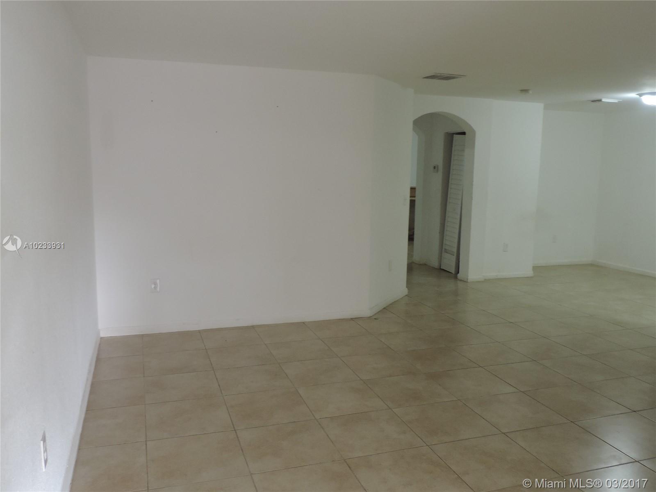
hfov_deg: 60.0
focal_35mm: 30
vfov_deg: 46.8
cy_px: 246
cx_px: 328
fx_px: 569
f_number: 3.1
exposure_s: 1/30
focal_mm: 5.3
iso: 280
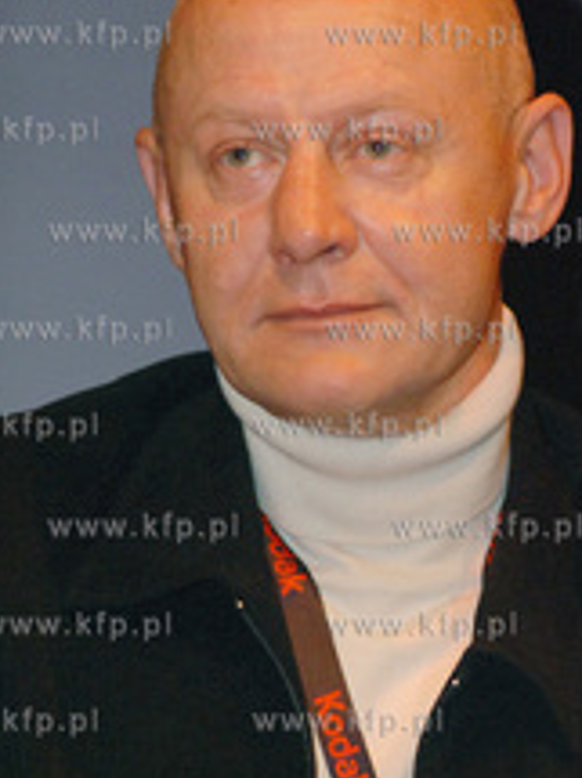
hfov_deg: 3.8
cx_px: 374
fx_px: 8727
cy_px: 521
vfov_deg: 5.1
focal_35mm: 389
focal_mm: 145
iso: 1250
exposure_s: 1/320
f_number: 2.8
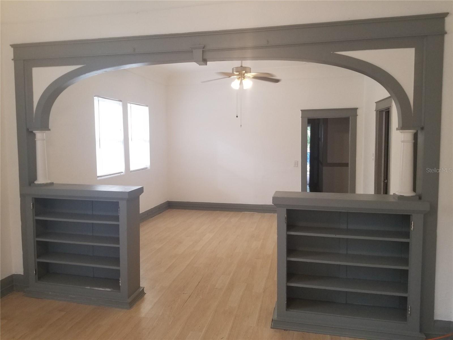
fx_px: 340
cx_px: 226
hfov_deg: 67.3
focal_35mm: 26
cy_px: 170
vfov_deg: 53.1
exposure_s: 1/60
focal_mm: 4.25
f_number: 1.7
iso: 160
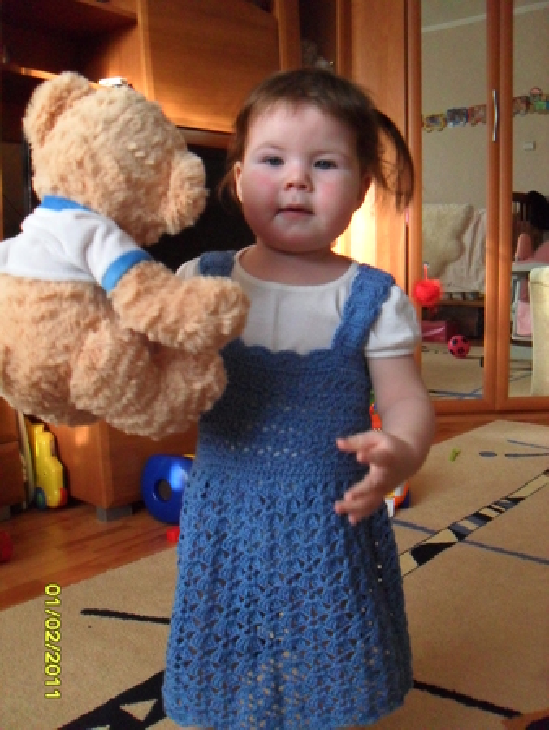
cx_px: 274
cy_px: 365
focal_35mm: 35
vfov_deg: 52.6
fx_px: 739
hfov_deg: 40.7
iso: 400
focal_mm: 6.2
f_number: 2.8
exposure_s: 1/180
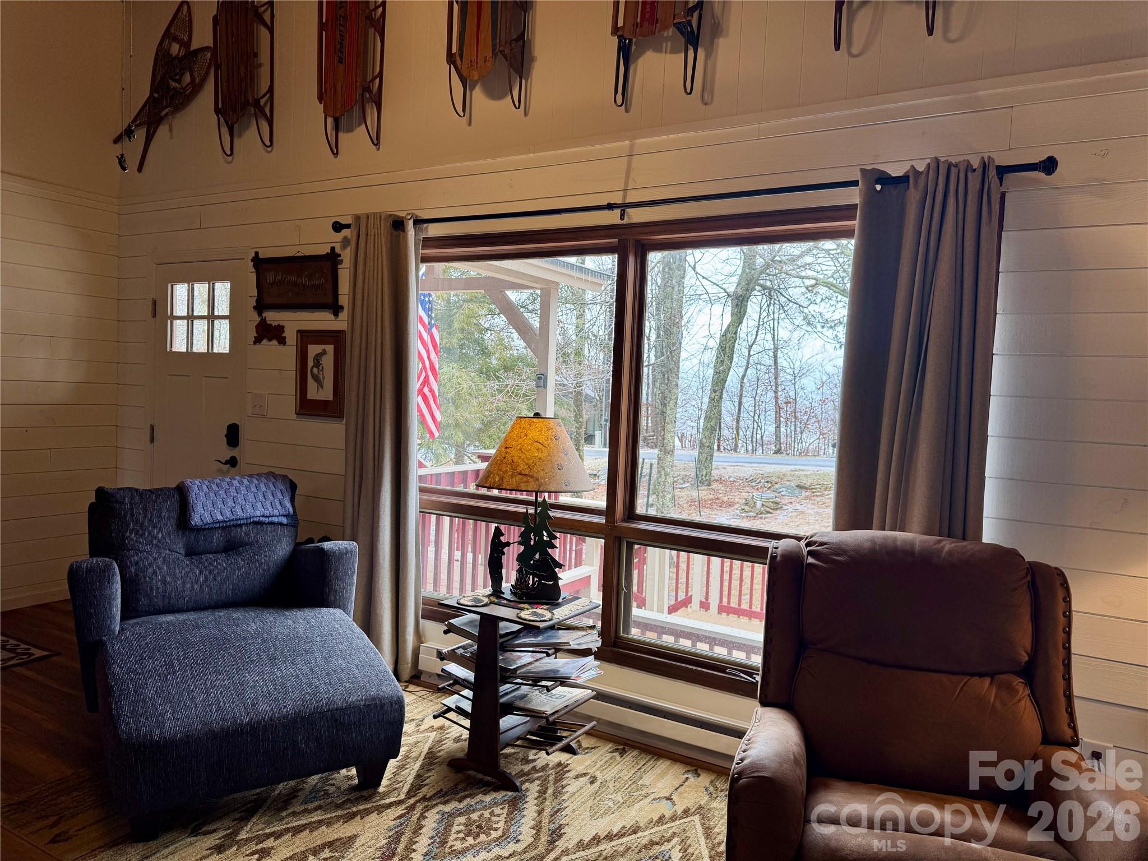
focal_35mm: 24
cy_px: 430
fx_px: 796
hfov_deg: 71.6
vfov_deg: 56.8
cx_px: 574
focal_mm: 6.76
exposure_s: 1/120
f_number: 1.78
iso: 64
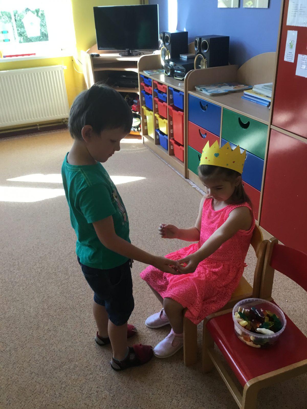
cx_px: 154
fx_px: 367
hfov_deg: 45.4
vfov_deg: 58.4
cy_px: 204
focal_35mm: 31
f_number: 2.4
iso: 32
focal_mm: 3.3
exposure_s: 1/30
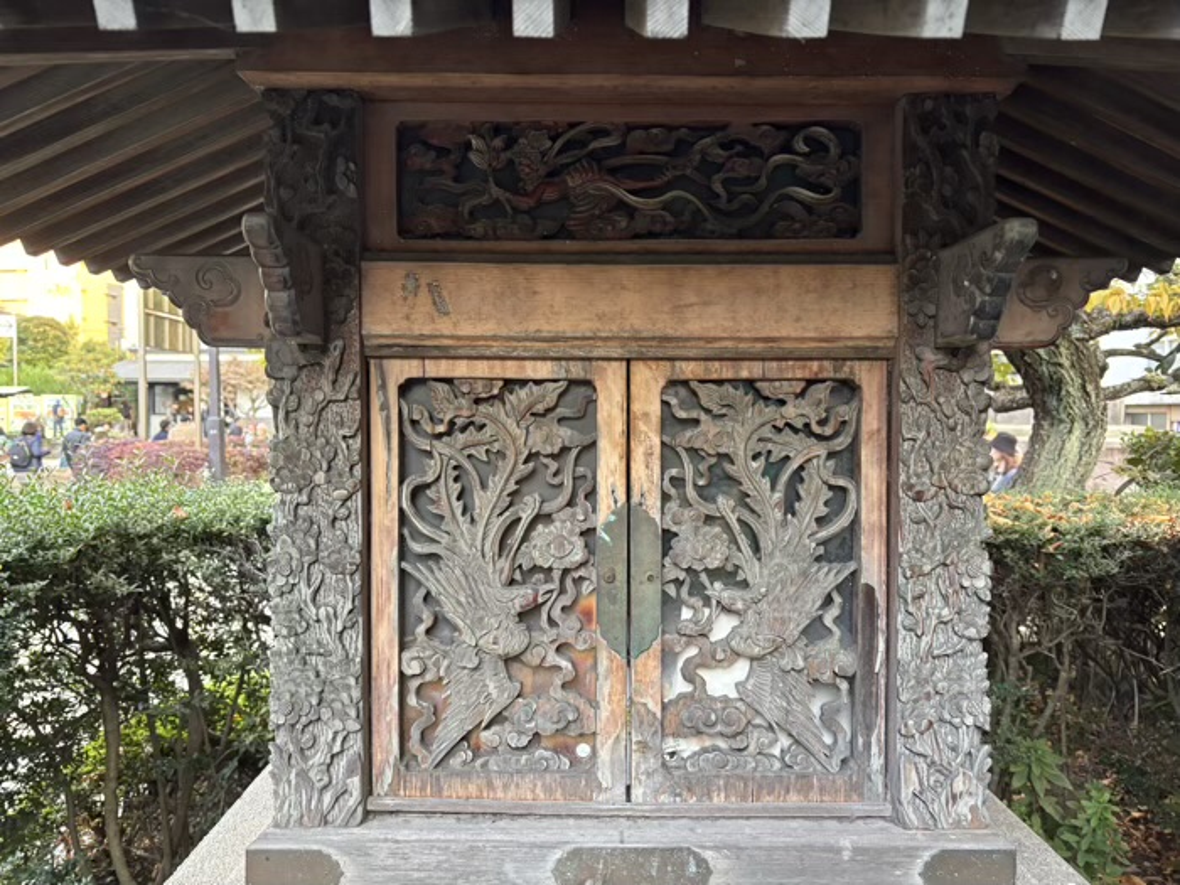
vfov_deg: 53.1
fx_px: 886
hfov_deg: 67.3
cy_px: 442
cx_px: 590
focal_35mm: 26
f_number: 1.6
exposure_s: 1/60
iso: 250
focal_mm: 5.96
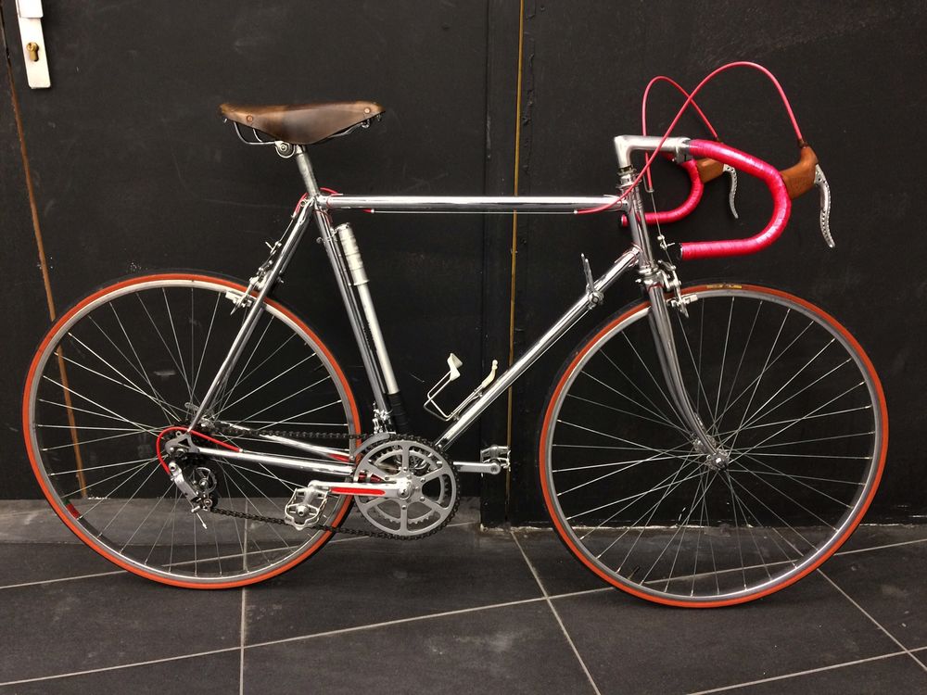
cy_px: 348
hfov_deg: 61.7
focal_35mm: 29
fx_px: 777
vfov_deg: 48.2
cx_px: 464
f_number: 2.2
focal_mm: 4.15
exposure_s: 1/33
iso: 250
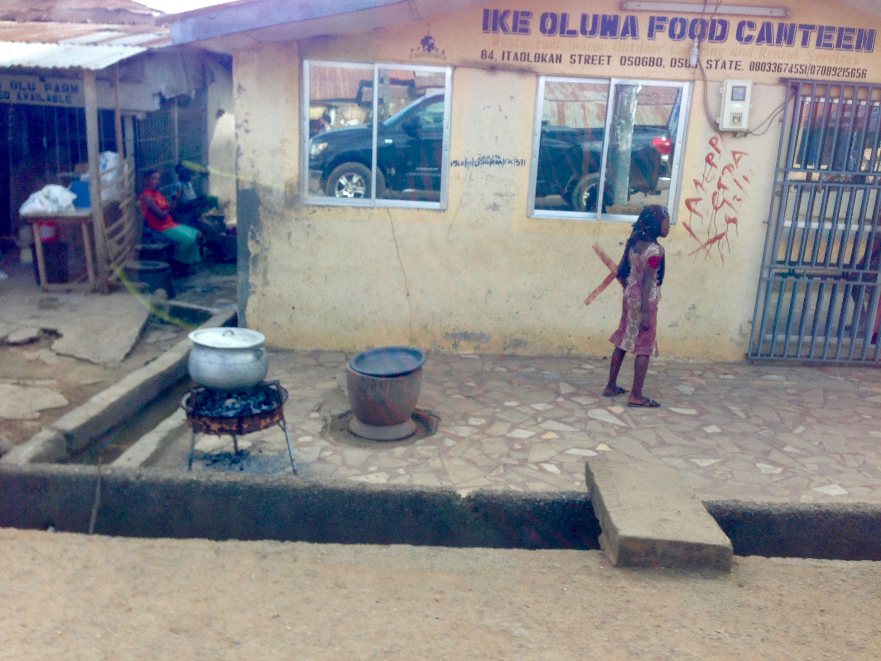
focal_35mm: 33
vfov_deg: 42.9
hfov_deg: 55.4
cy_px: 330
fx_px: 840
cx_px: 440
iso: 50
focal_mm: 4.12
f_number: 2.4
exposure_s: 1/323
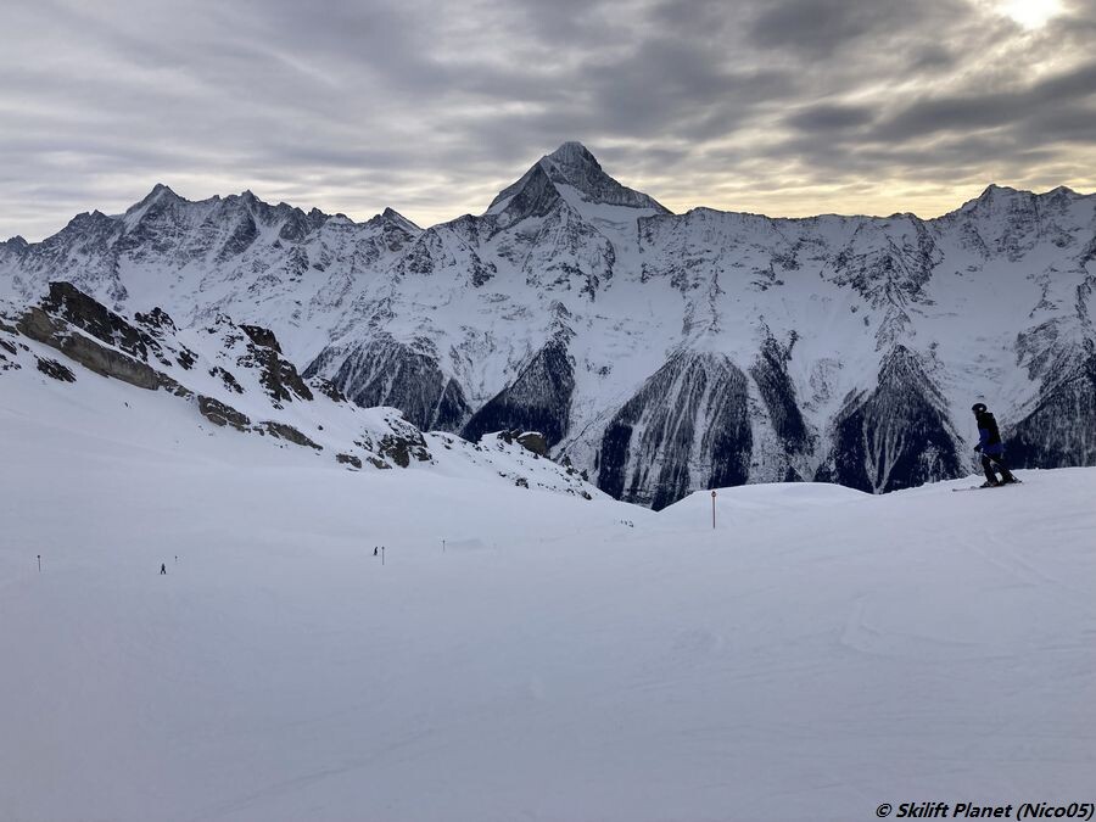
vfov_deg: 49.7
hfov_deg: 63.4
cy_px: 411
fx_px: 887
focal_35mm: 28
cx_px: 548
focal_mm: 3.99
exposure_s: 1/2703
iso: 20
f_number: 1.8
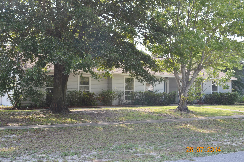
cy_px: 81
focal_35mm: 45
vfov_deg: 29.7
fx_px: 304
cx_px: 122
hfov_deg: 43.7
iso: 200
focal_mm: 30
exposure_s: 1/200
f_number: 7.1
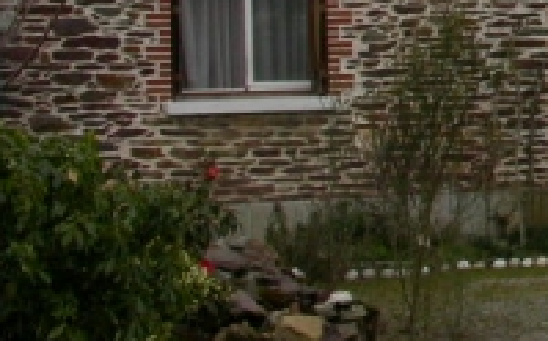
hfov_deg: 13.8
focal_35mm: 138
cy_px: -168
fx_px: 2059
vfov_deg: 9.2
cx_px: 923
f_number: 6.7
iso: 100
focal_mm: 7.85
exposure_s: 1/245
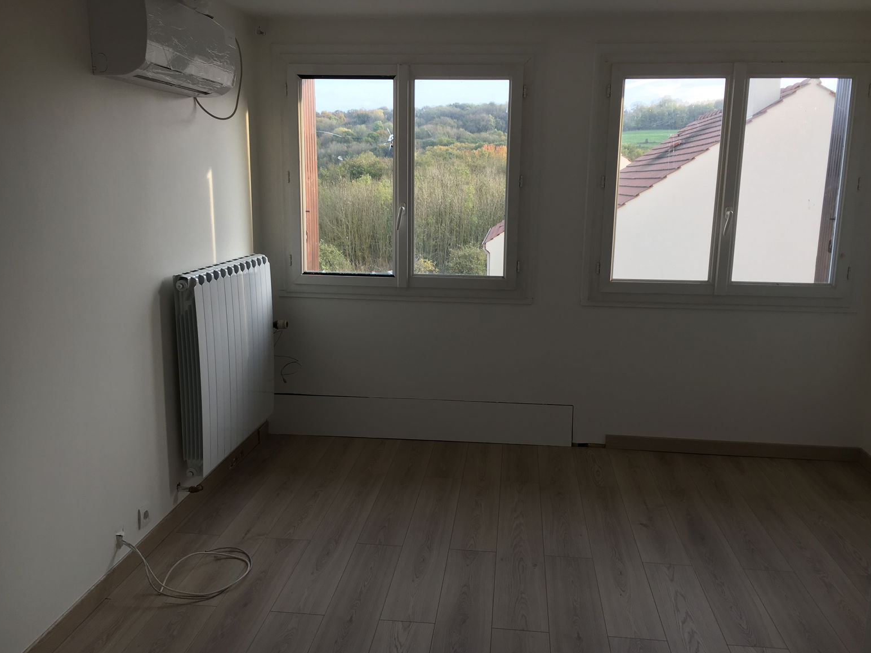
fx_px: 755
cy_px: 337
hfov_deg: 60.0
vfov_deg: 46.8
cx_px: 433
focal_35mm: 30
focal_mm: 4.15
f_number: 2.2
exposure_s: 1/50
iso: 25
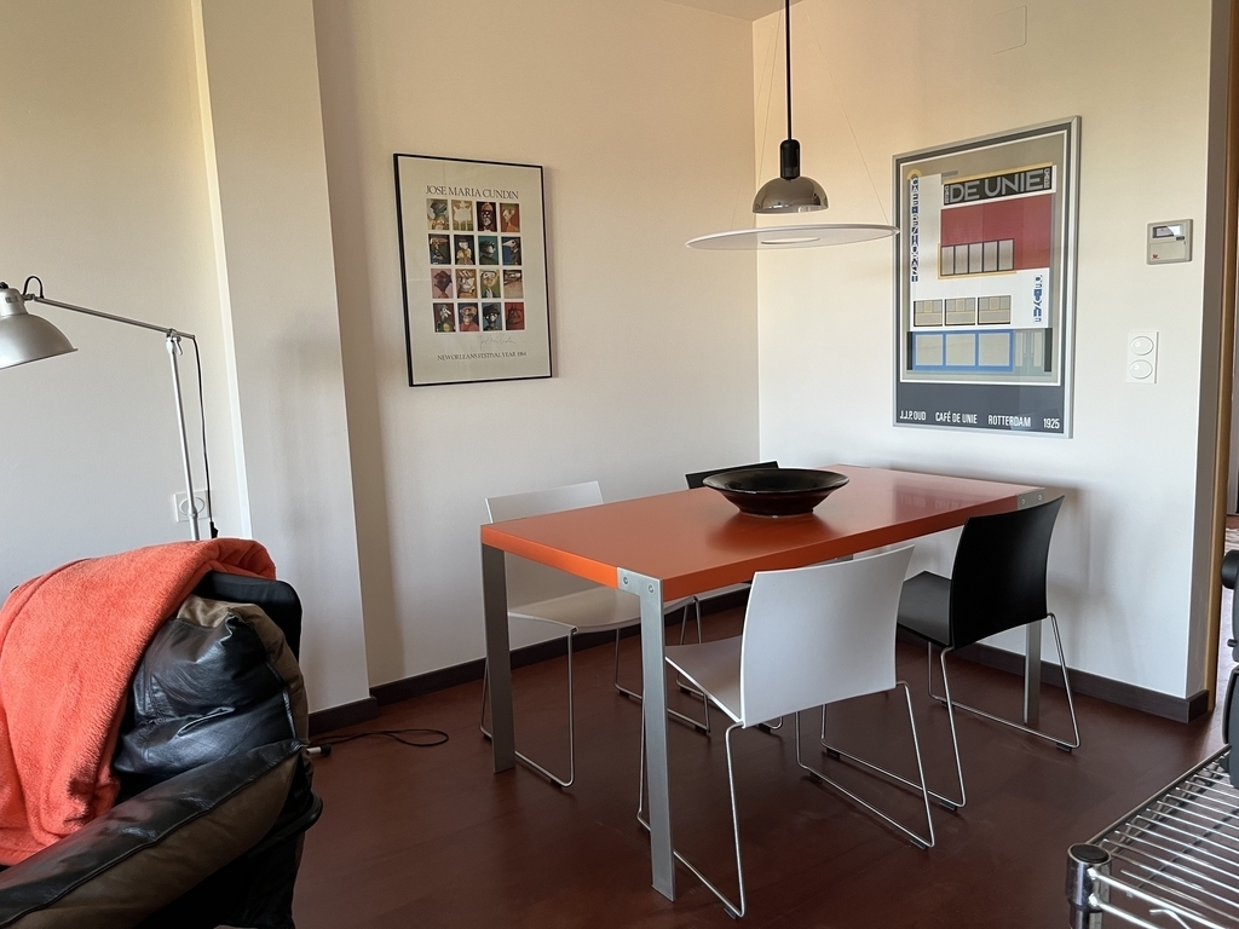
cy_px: 464
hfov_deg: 67.3
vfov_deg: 53.1
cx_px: 620
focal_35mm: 26
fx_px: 931
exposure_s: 1/79
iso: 125
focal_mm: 5.1
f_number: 1.6
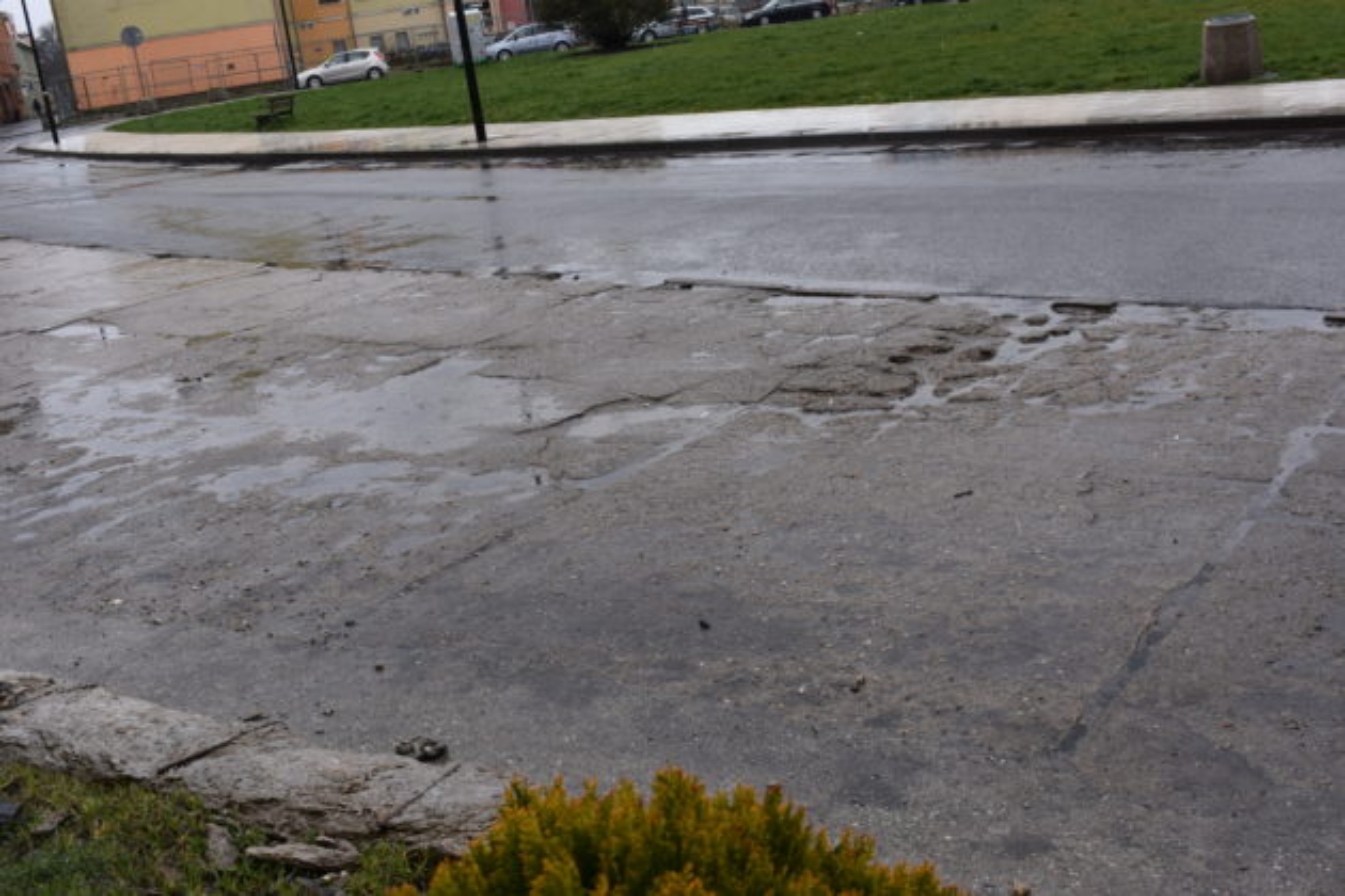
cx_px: 672
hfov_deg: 51.3
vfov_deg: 35.5
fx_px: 1401
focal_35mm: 38
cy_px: 448
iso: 360
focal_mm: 25
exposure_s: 1/500
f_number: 8
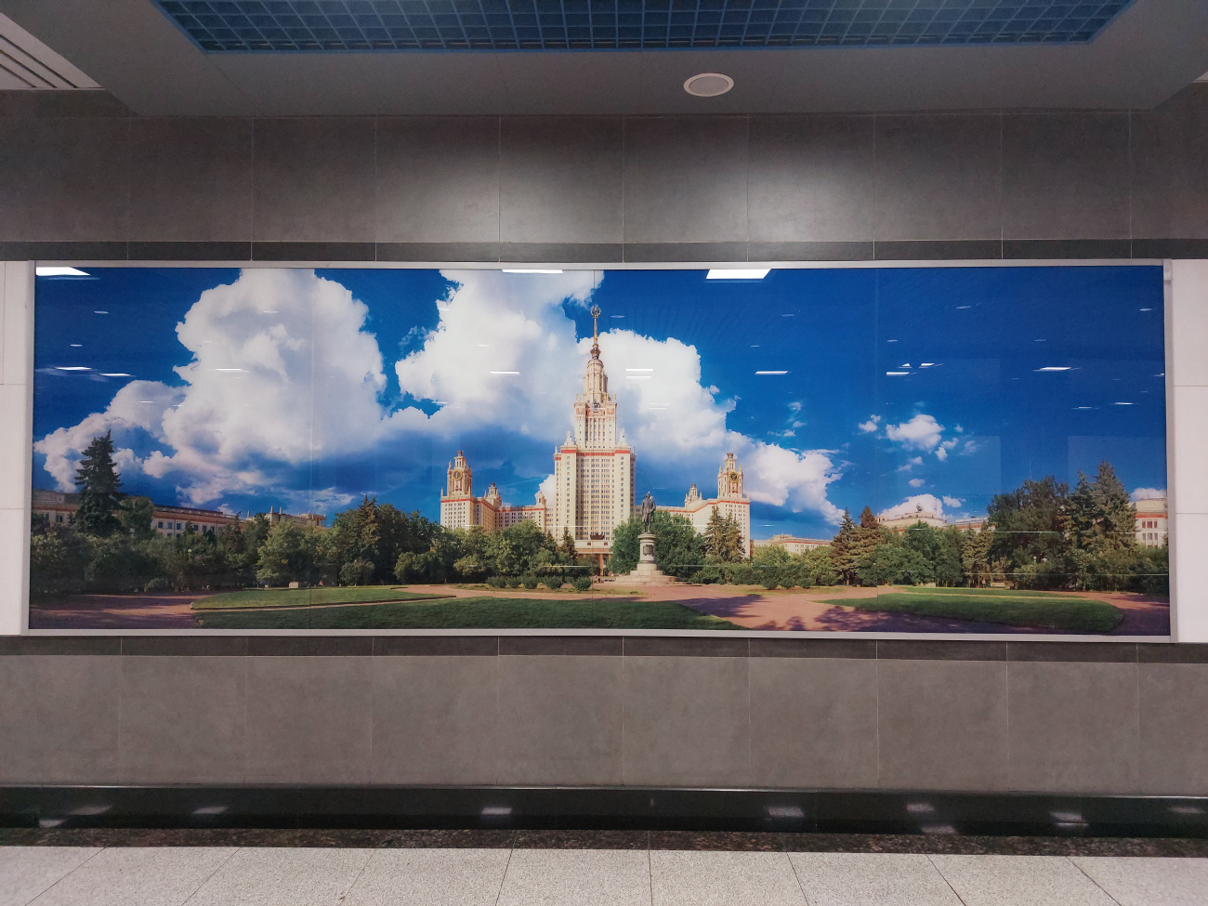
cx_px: 604
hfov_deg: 71.6
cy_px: 453
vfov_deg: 56.8
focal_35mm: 24
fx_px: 838
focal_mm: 5.23
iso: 320
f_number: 1.8
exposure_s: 1/50
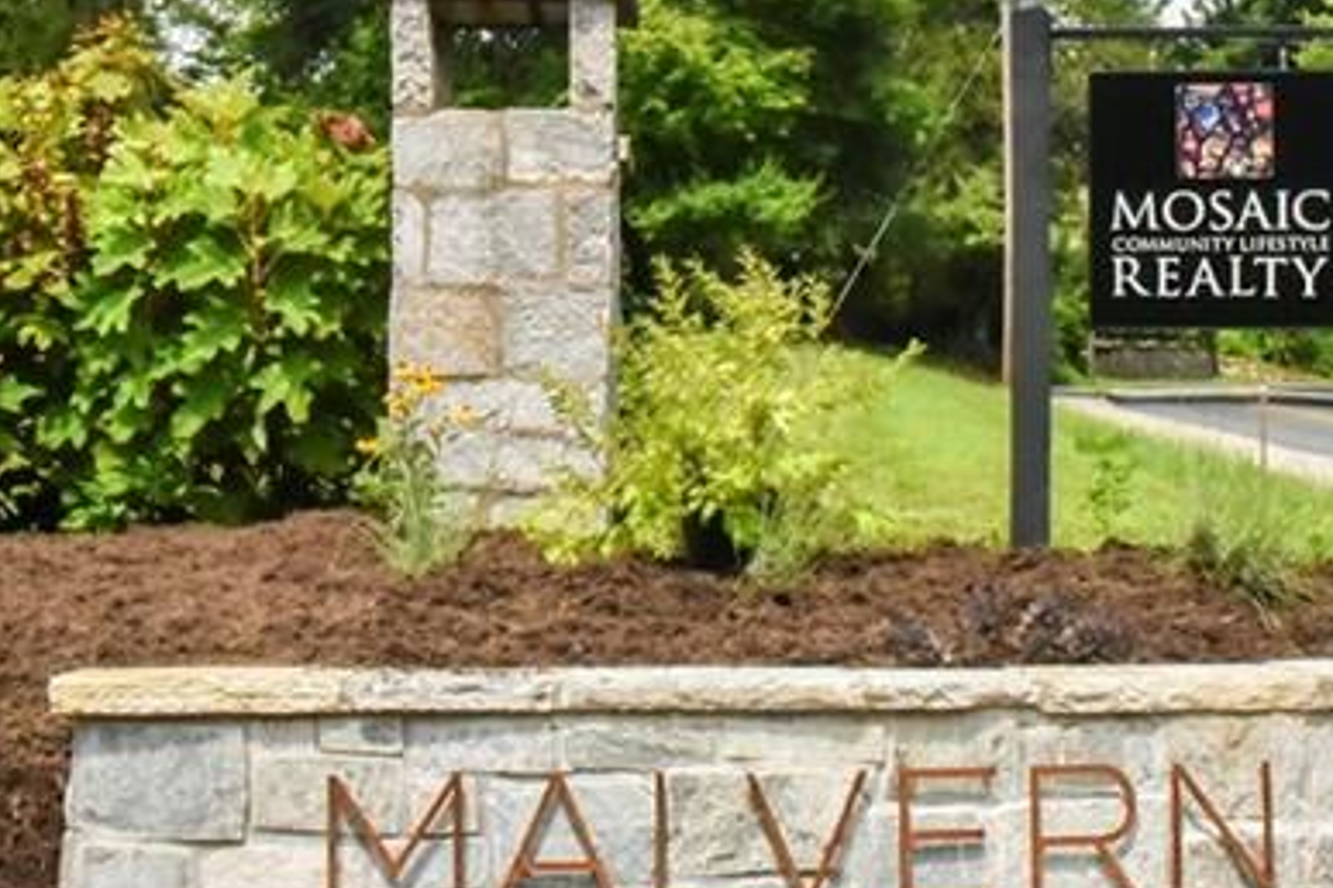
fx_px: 3036
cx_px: 761
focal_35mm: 82
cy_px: 346
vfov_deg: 16.6
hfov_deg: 24.7
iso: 4000
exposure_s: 1/640
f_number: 22
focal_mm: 31
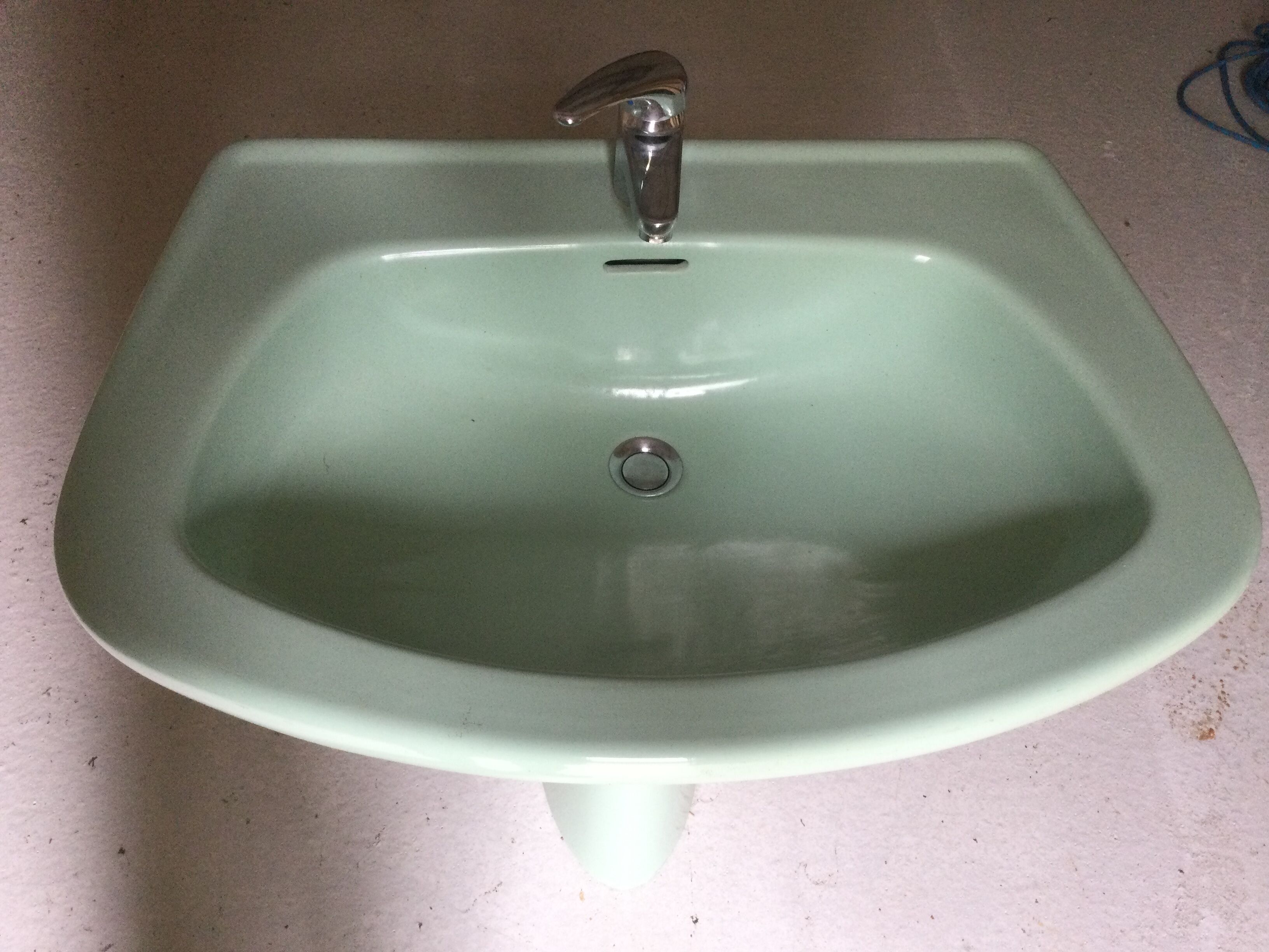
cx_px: 634
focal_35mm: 31
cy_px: 476
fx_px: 1136
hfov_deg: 58.4
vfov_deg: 45.4
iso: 50
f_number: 2.4
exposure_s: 1/33
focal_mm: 3.3
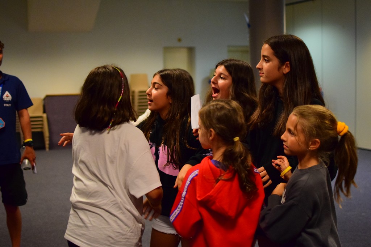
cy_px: 124
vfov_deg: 25.8
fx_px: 541
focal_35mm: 52
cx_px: 186
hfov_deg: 37.8
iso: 3200
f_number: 1.8
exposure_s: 1/125
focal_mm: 35
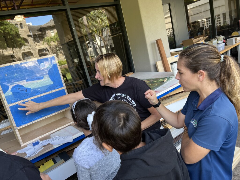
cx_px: 120
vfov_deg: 53.1
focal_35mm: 26
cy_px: 90
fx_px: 180
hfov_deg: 67.3
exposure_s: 1/121
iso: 50
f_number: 1.5
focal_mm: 5.7
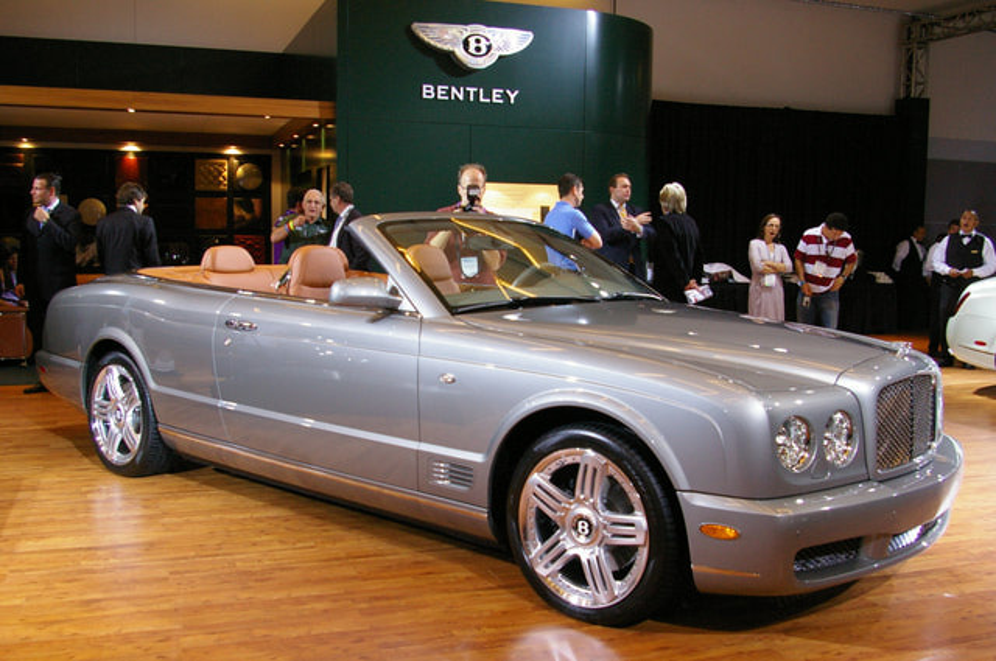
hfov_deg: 59.6
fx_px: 870
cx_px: 498
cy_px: 330
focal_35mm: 32
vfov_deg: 41.6
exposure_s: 1/90
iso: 800
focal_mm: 21
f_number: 6.7
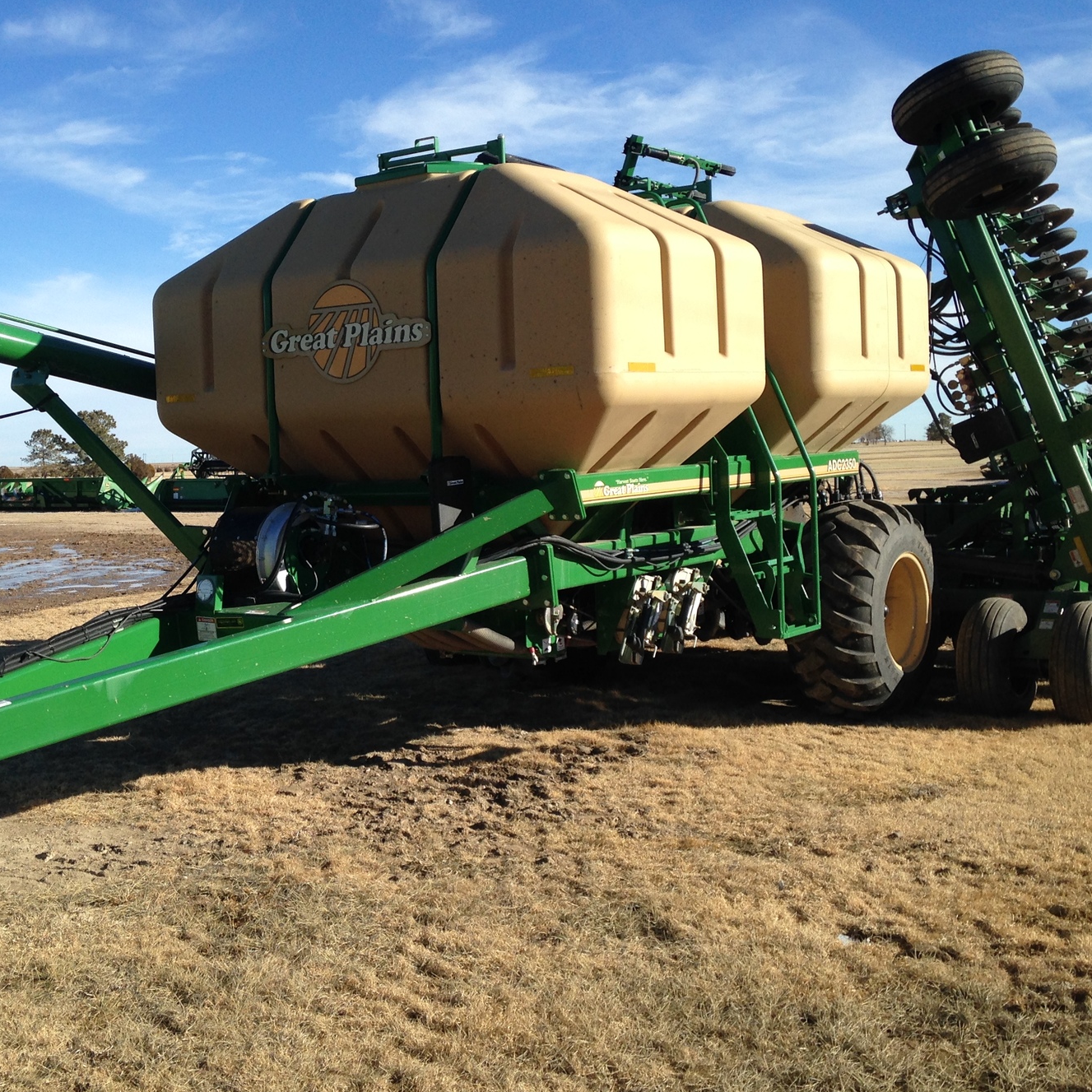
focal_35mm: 45
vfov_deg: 37.5
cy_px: 507
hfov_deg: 37.4
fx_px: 1606
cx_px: 418
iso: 50
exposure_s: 1/1355
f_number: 2.4
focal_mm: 4.12
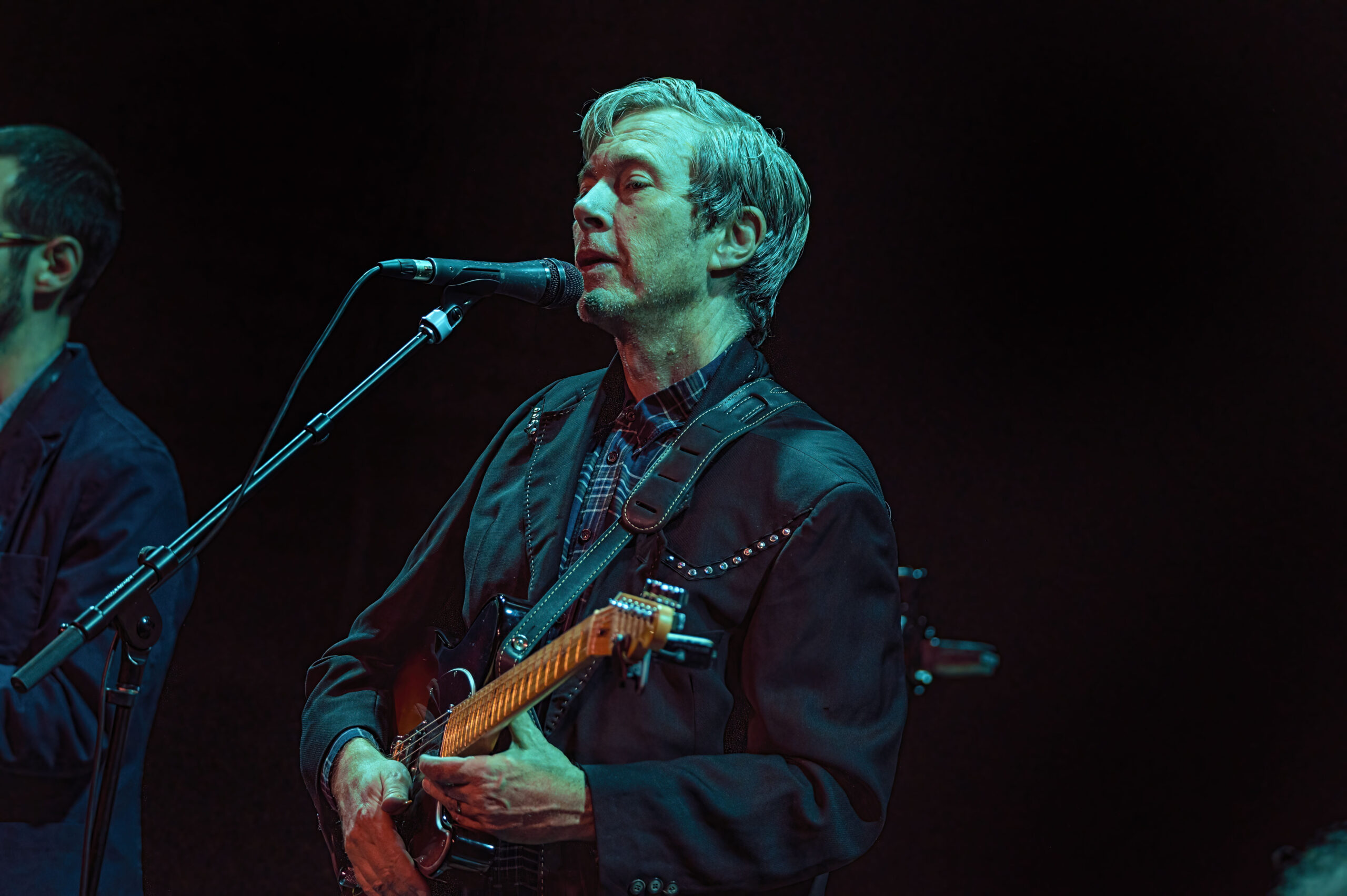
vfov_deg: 4.6
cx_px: 674
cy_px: 448
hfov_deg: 6.9
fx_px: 11217
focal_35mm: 300
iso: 2500
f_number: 5.6
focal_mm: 300
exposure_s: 1/80
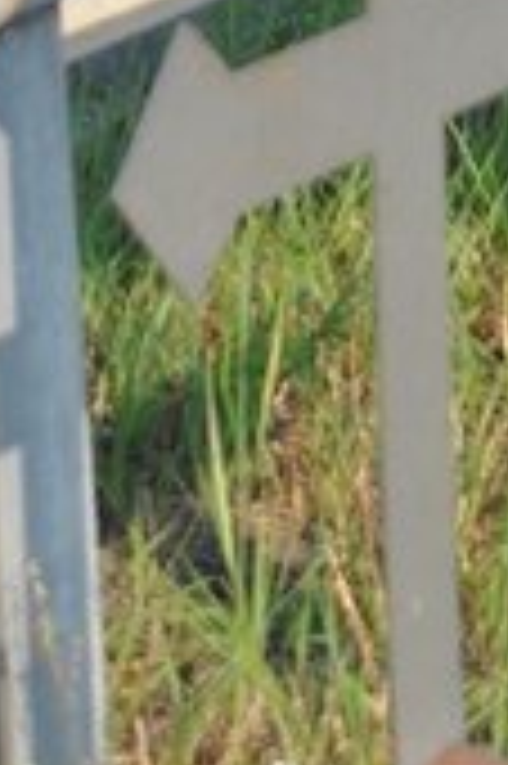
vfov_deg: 7.5
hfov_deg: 5.5
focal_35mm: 251
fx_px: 5321
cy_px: -1242
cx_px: 108
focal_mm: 29
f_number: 9
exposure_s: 1/320
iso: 200
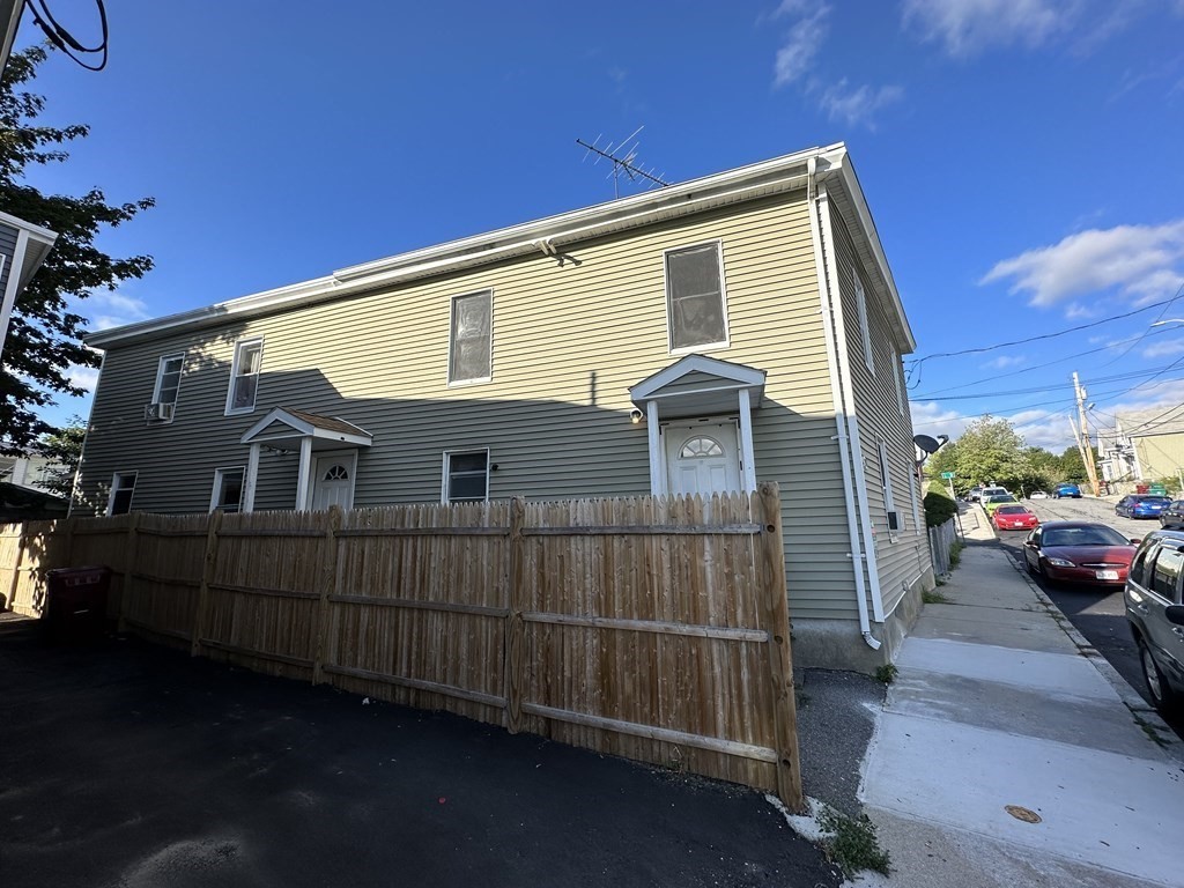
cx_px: 592
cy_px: 444
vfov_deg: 85.7
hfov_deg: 102.1
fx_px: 479
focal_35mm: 14
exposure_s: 1/1575
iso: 50
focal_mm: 2.22
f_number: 2.2
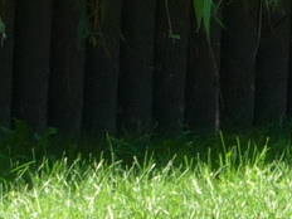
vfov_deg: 1.5
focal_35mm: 980
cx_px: 79
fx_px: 8267
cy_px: 733
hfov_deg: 2.0
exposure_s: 1/160
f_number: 4.7
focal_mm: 21.8
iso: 100
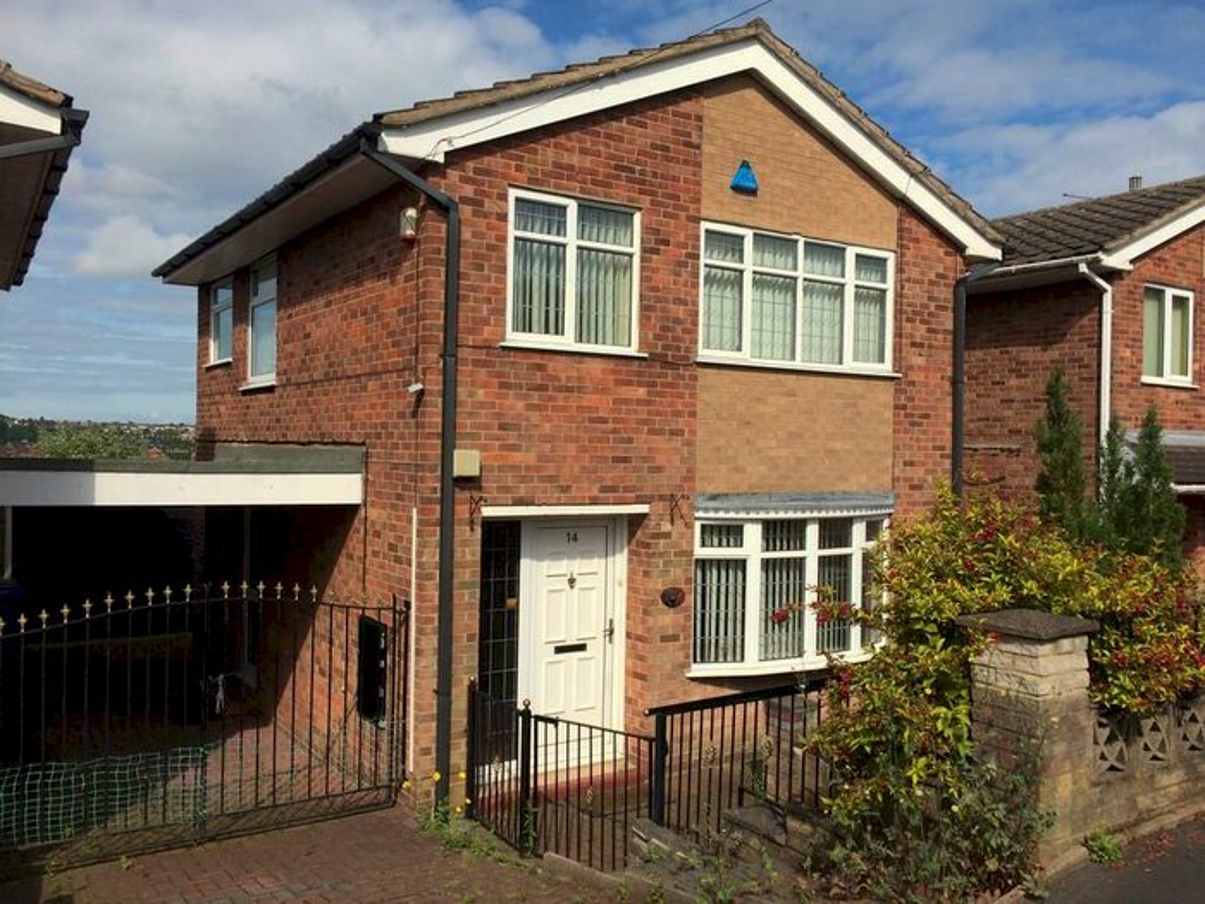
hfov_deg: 61.7
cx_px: 602
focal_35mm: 29
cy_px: 452
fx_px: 1010
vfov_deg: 48.2
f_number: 2.2
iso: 32
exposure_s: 1/3425
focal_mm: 4.15
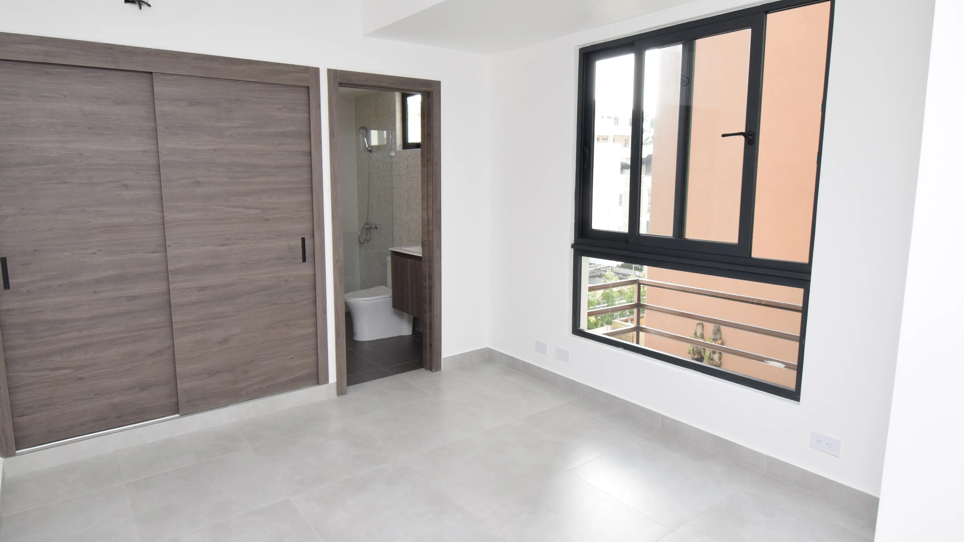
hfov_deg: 83.8
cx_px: 465
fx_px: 537
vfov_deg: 53.6
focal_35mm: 21
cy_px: 265
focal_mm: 10
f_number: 9
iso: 800
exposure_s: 1/125
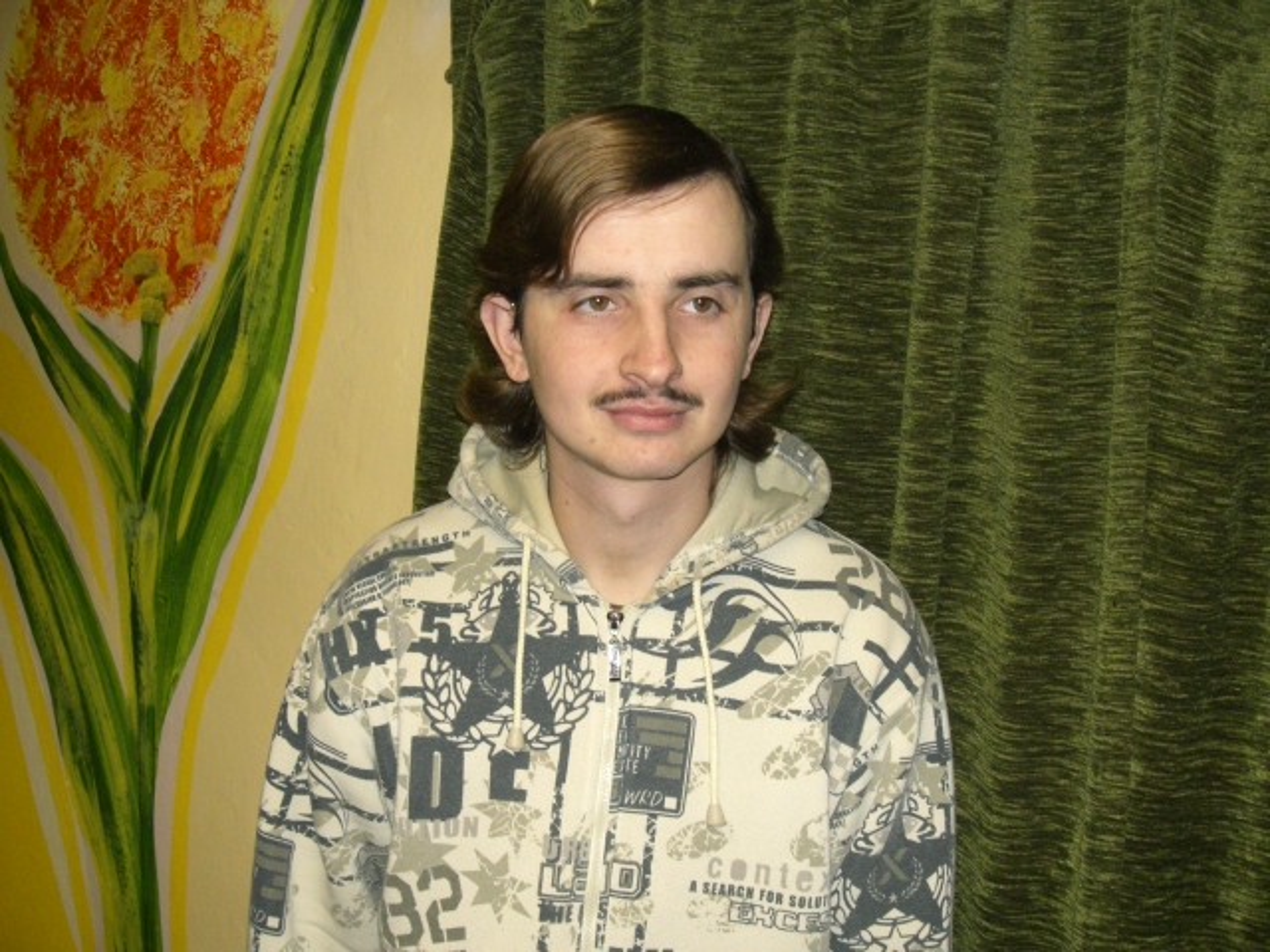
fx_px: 1394
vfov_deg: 37.7
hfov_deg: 49.0
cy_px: 476
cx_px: 635
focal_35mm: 38
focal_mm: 6.3
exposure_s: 1/60
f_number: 4.4
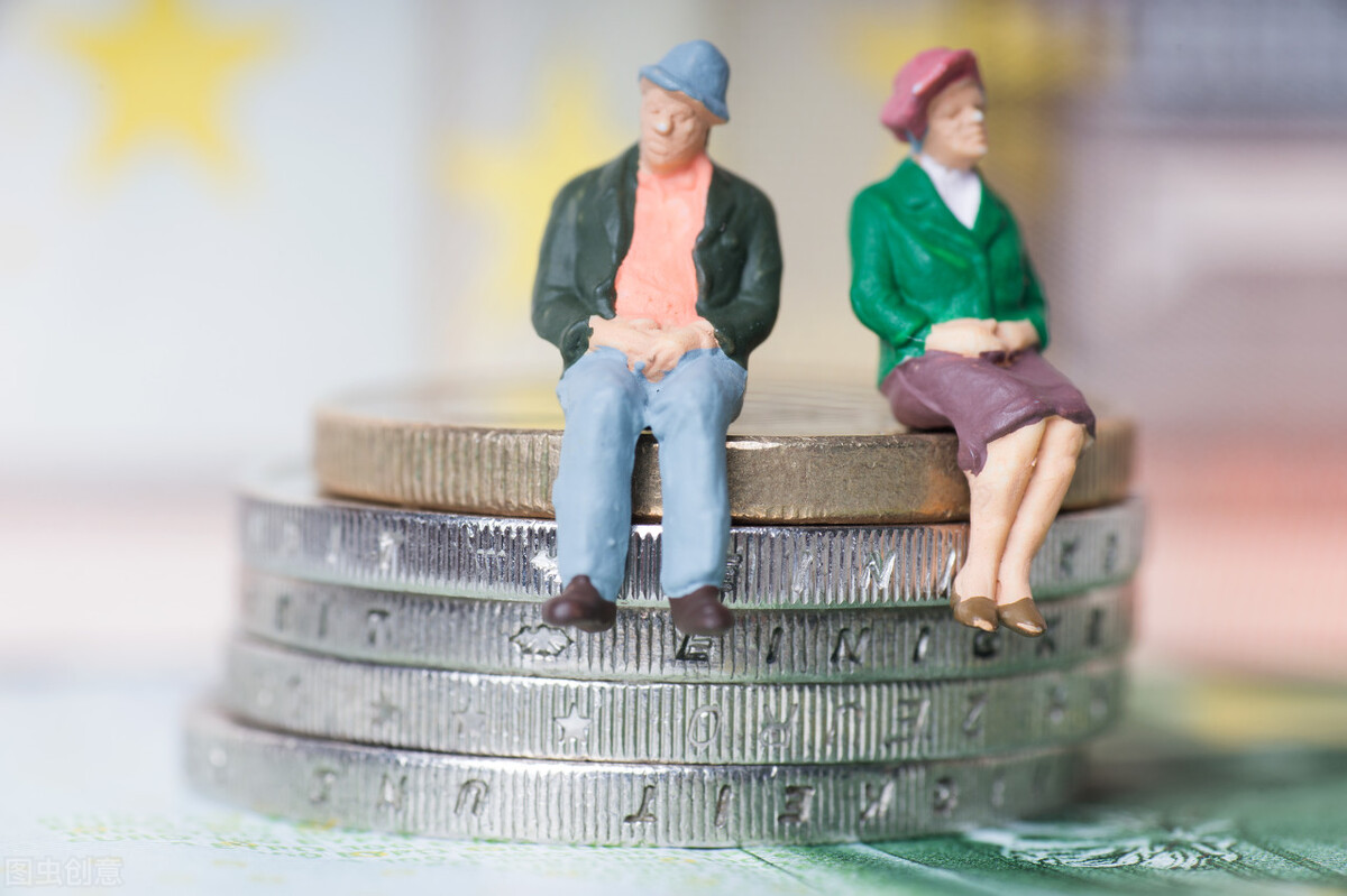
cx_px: 674
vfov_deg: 13.7
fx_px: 3740
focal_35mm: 100
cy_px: 448
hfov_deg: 20.4
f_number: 10
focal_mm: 100
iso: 80
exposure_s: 1/160
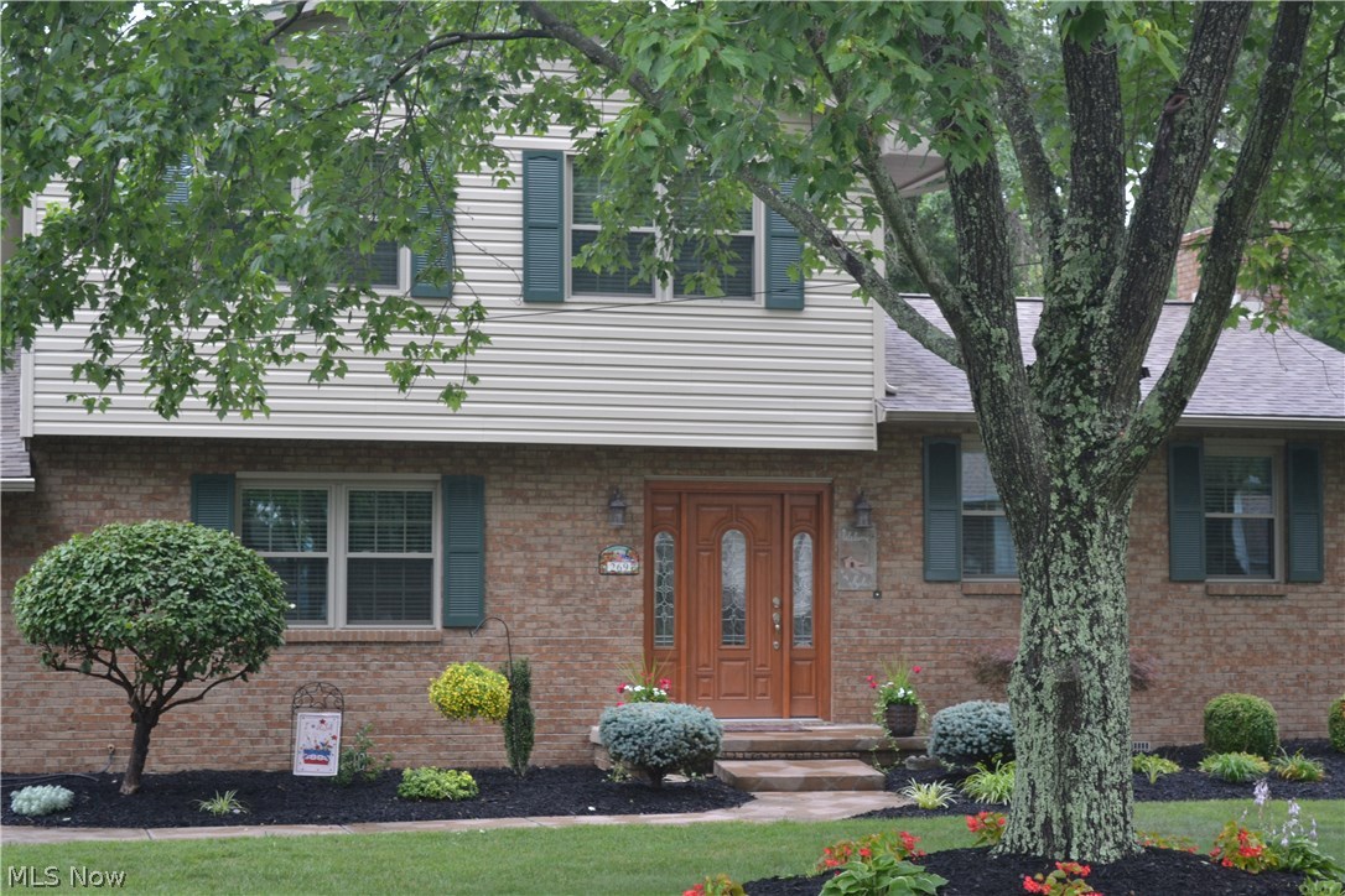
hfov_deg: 30.5
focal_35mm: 66
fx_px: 2466
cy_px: 448
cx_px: 672
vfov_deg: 20.6
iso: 400
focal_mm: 44
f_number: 5.6
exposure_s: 1/125
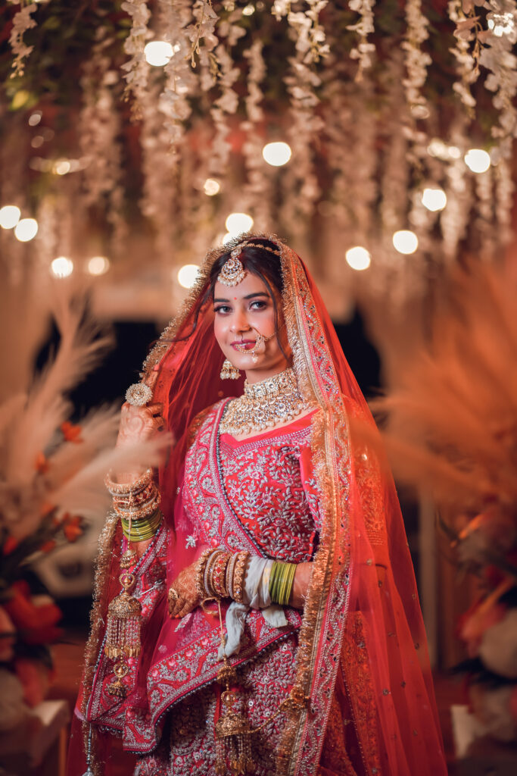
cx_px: 258
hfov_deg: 16.1
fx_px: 1830
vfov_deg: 23.9
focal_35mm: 85
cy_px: 388
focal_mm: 85
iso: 64
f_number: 1.8
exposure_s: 1/100
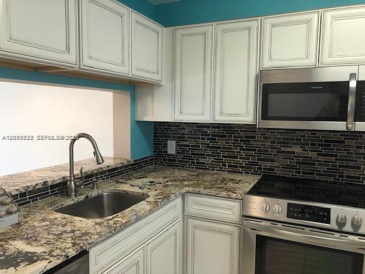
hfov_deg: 63.4
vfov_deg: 49.7
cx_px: 182
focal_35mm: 28
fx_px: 295
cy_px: 137
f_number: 1.8
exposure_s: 1/30
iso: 32
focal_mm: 3.99
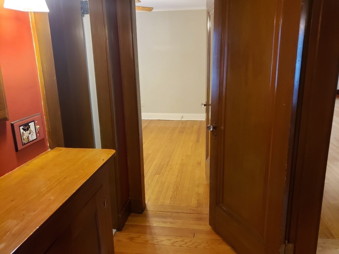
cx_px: 170
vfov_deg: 53.1
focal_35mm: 26
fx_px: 255
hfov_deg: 67.3
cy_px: 127
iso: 320
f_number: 1.5
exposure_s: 1/40
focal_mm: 4.3
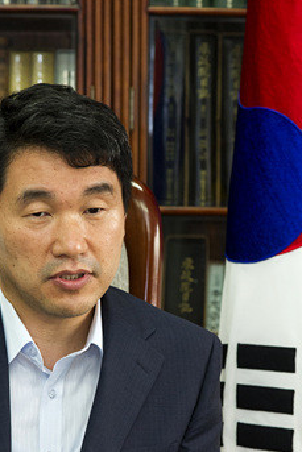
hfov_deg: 6.5
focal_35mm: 210
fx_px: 2640
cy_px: 324
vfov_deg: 9.8
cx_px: 144
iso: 3200
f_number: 5.6
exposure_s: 1/160
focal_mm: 120
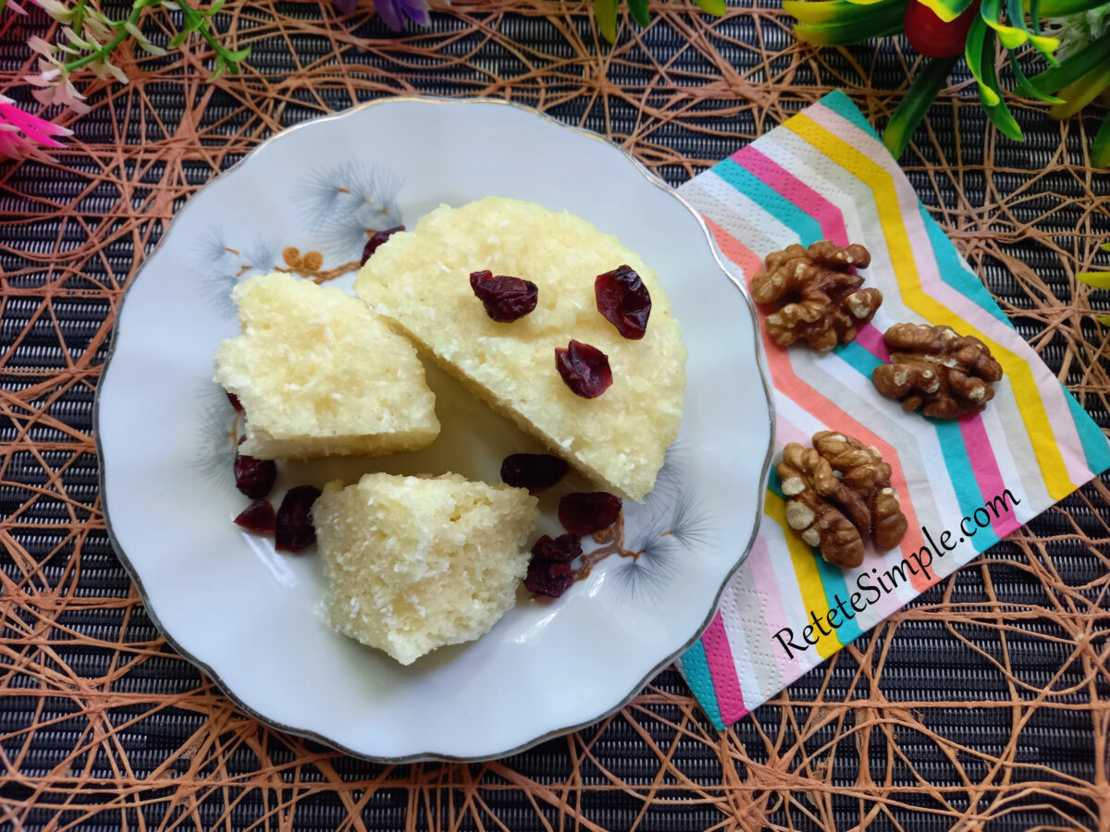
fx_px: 802
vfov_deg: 54.9
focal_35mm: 25
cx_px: 555
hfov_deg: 69.4
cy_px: 416
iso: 250
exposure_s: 1/50
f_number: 1.8
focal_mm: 4.65
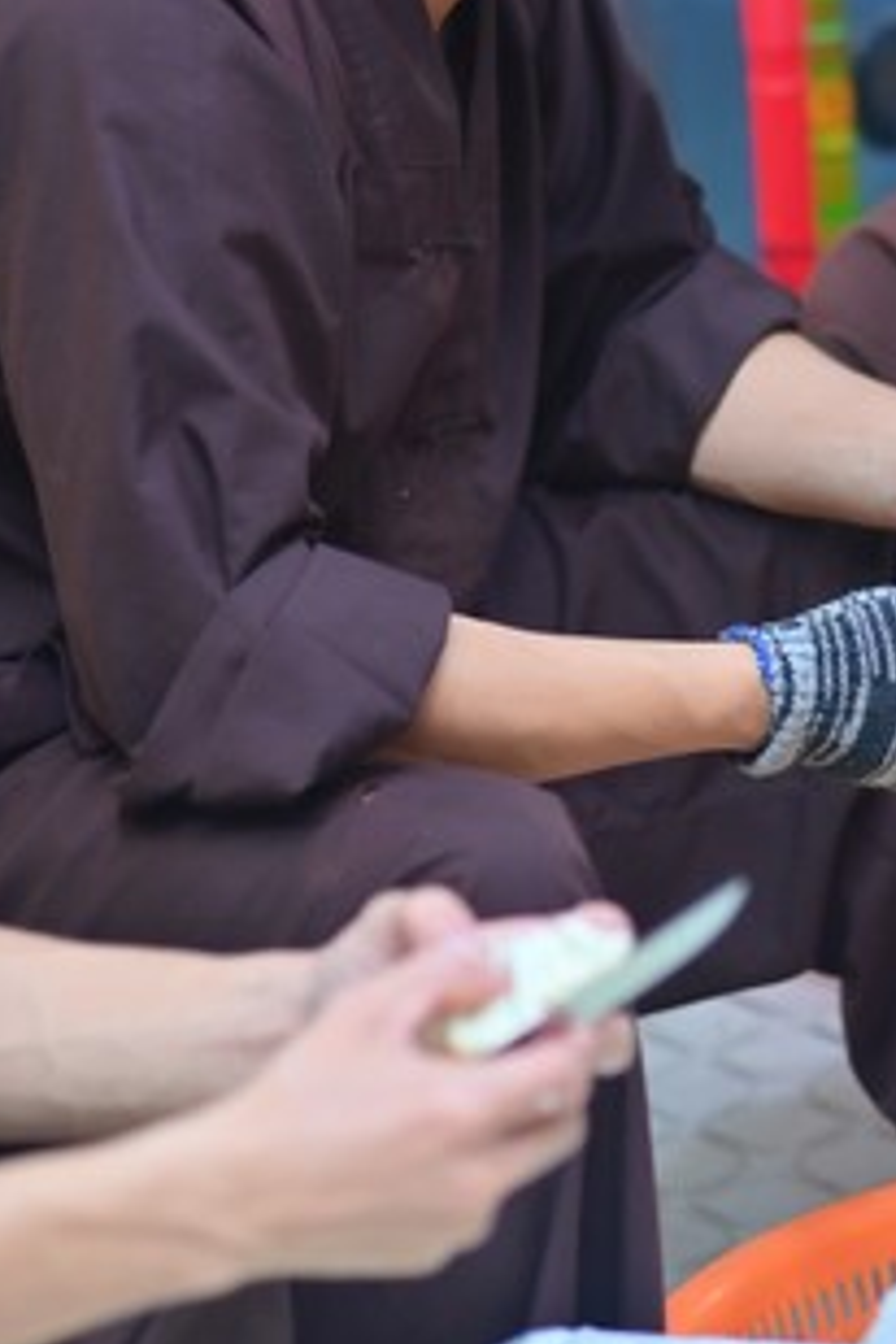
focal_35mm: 179
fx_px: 6682
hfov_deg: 7.6
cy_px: 296
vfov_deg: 11.4
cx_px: 898
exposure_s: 1/80
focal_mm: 85
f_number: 2.5
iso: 500
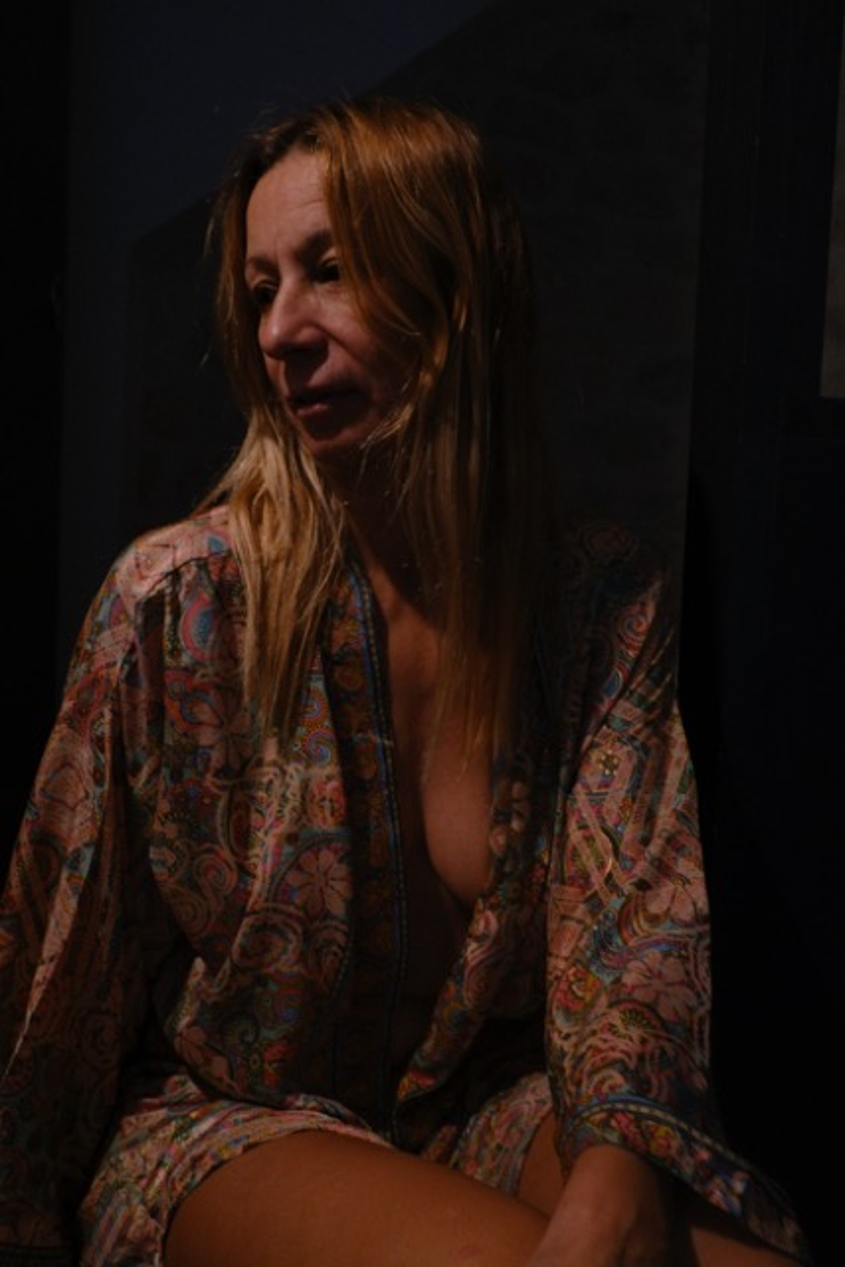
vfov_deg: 76.1
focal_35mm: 23
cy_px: 634
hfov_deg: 55.1
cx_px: 422
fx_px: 809
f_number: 4.5
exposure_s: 1/10
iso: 800
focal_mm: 15
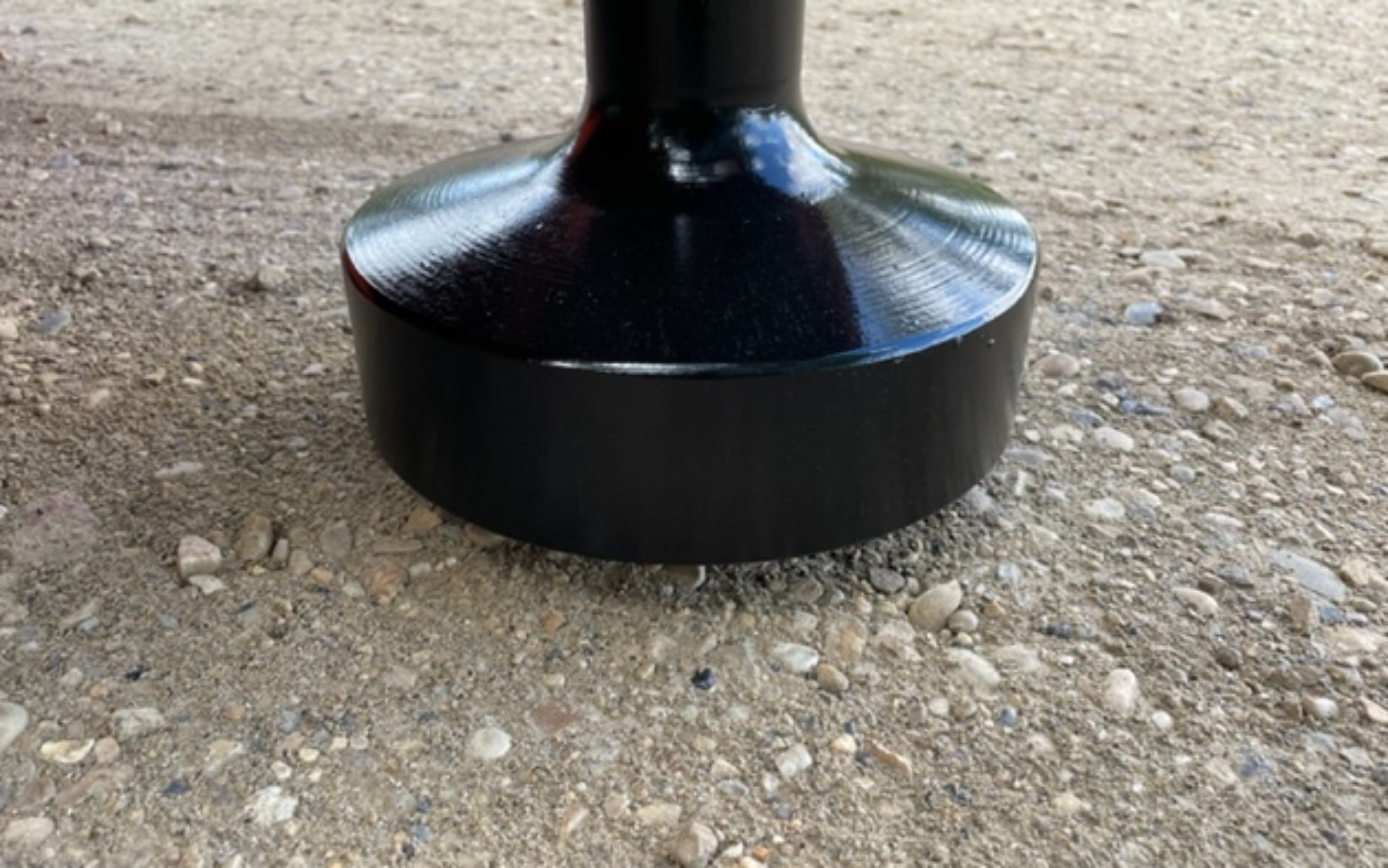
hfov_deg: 66.5
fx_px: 1059
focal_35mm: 28
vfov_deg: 44.5
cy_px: 397
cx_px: 696
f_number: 1.6
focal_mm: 4.2
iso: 32
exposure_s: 1/223
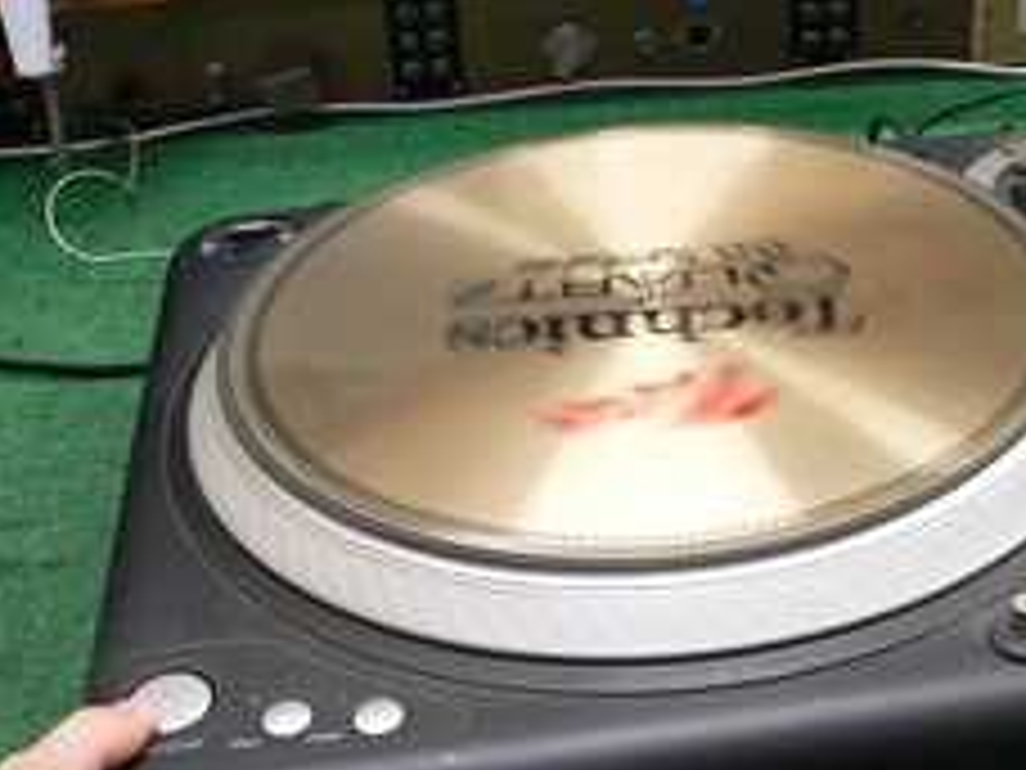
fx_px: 1778
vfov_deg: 24.3
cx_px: 770
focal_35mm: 60
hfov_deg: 31.6
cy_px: 489
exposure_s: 1/15
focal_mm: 6
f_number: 2.8
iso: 200
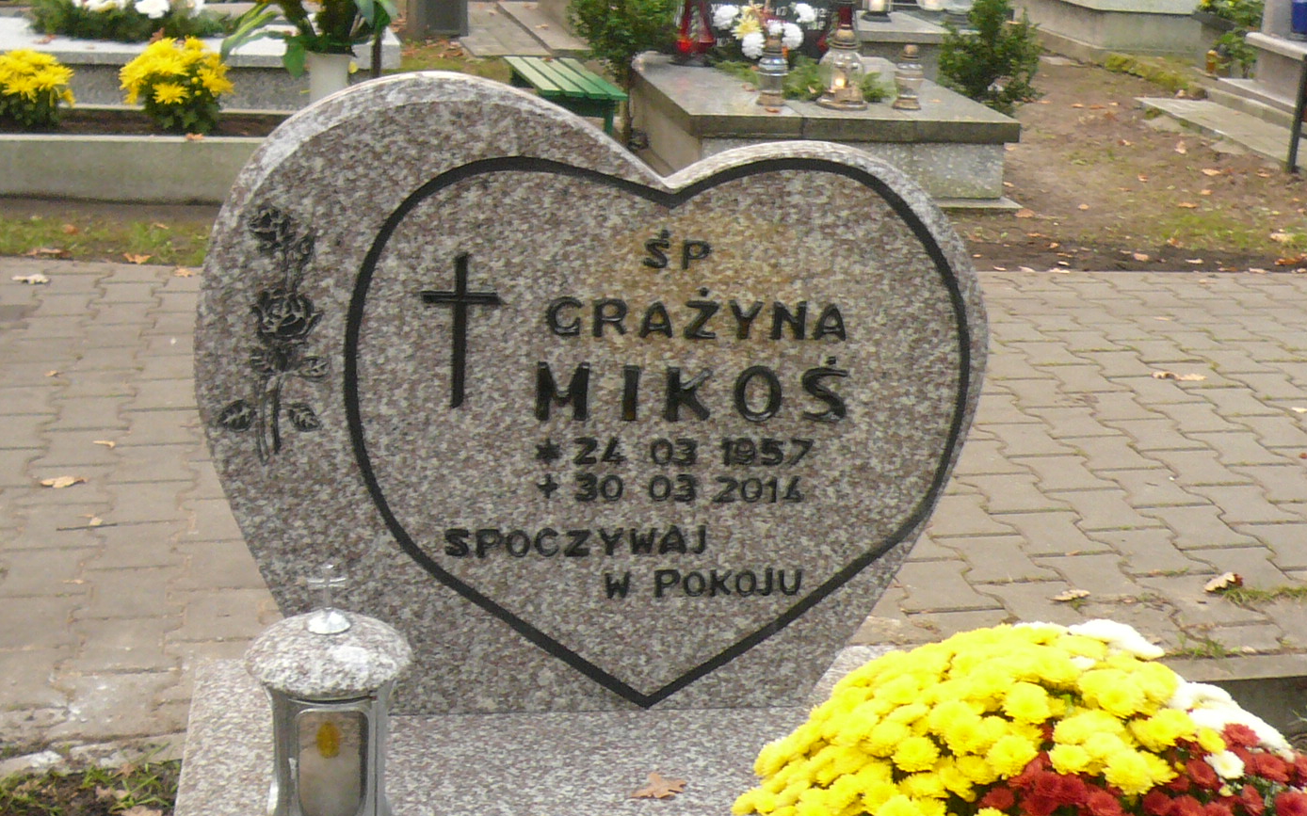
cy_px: 407
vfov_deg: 23.5
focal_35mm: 55
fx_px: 1959
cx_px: 737
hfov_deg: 36.8
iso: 125
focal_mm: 4.9
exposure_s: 1/15
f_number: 2.9
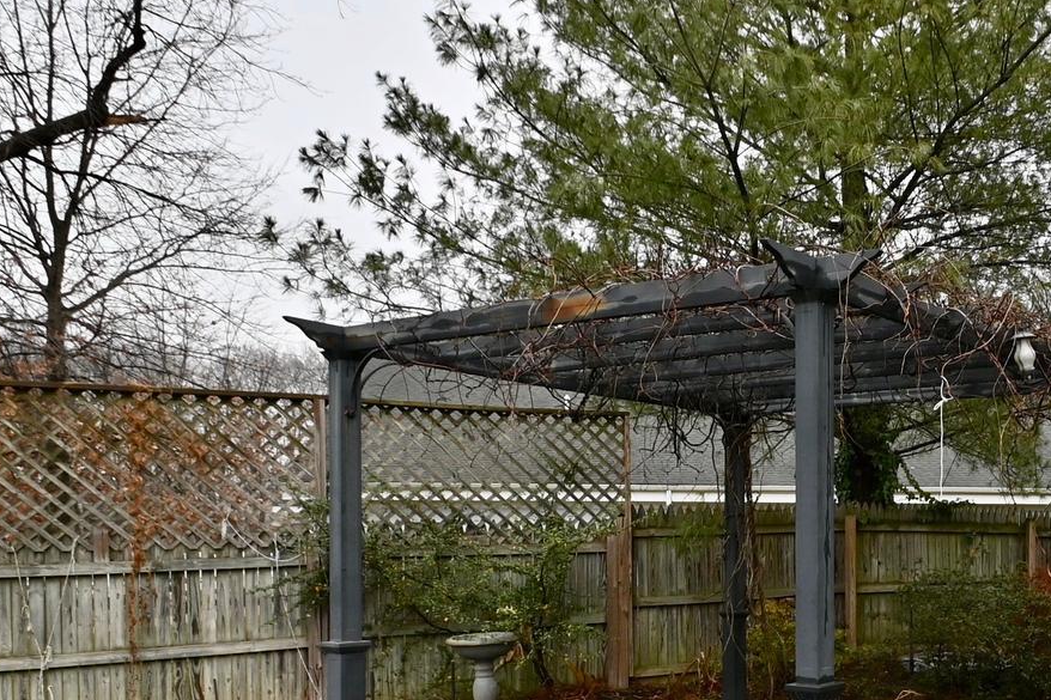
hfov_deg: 48.3
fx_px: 1022
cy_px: 503
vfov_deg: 37.1
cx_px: 959
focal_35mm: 35
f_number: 7.1
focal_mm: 10
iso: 140
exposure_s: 1/160
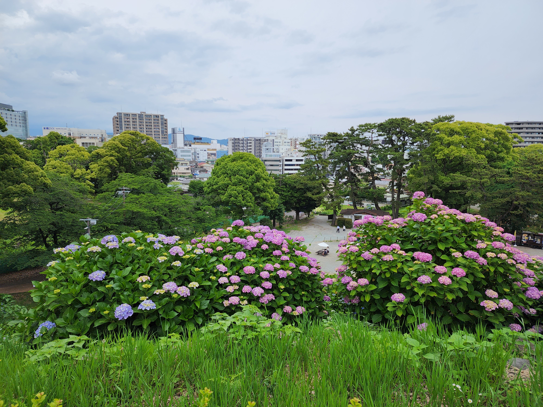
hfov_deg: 73.9
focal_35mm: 23
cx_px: 272
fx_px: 361
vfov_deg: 58.9
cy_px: 204
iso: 12
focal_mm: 6.4
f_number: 1.8
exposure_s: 1/276
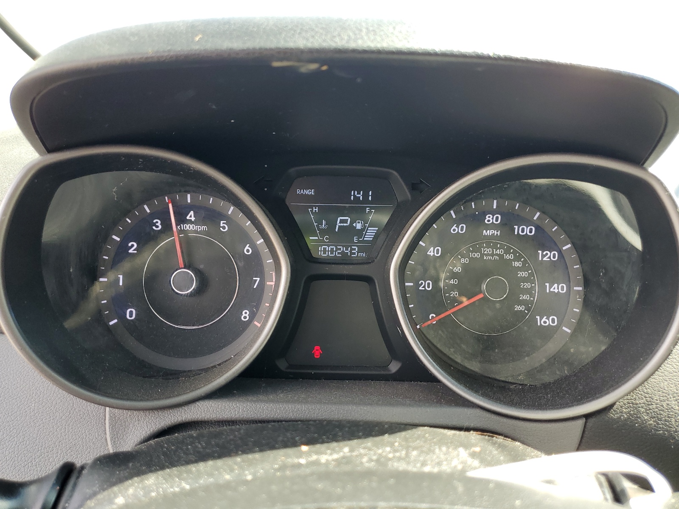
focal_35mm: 26
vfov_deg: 53.1
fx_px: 510
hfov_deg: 67.3
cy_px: 254
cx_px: 340
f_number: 1.5
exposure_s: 1/169
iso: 50
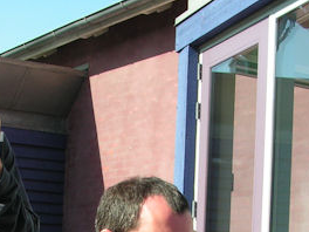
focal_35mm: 98
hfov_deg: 20.0
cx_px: 115
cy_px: 242
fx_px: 875
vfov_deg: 14.8
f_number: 5.6
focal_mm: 6.3
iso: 50
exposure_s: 1/125
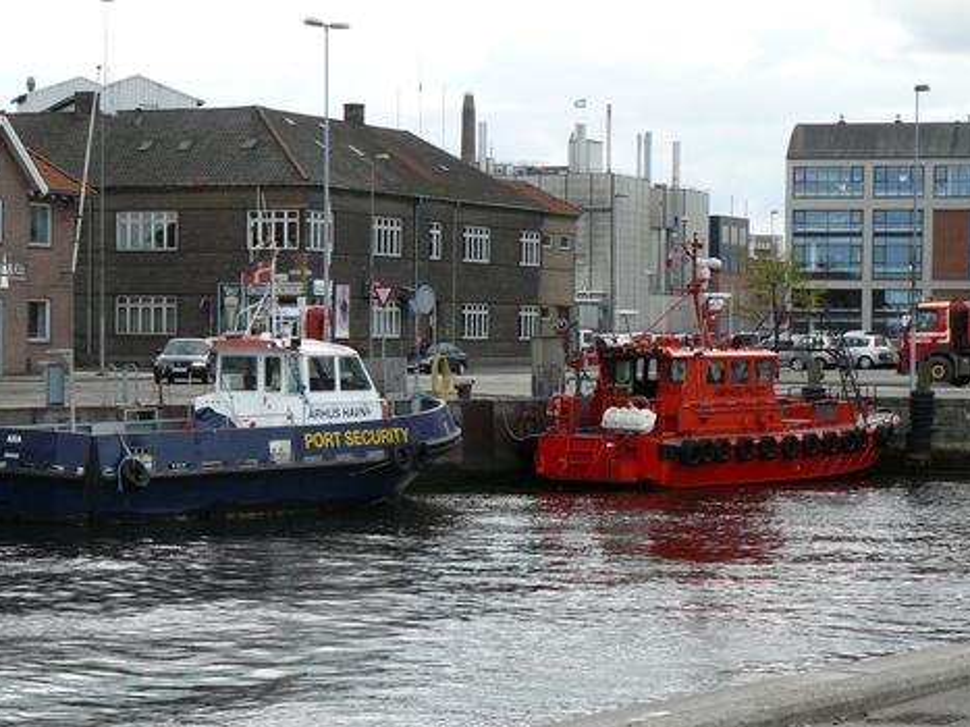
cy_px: 397
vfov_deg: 14.9
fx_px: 2773
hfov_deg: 19.8
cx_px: 440
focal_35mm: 99
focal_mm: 12.9
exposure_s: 1/250
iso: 100
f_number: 5
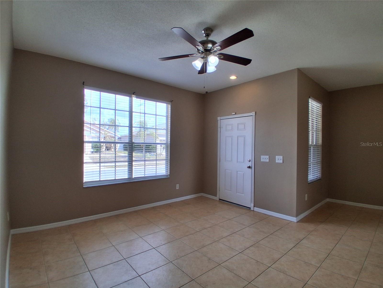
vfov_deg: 74.7
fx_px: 188
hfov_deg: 91.0
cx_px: 192
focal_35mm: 17
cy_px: 144
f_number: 2.2
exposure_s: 1/165
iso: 50
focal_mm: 1.4
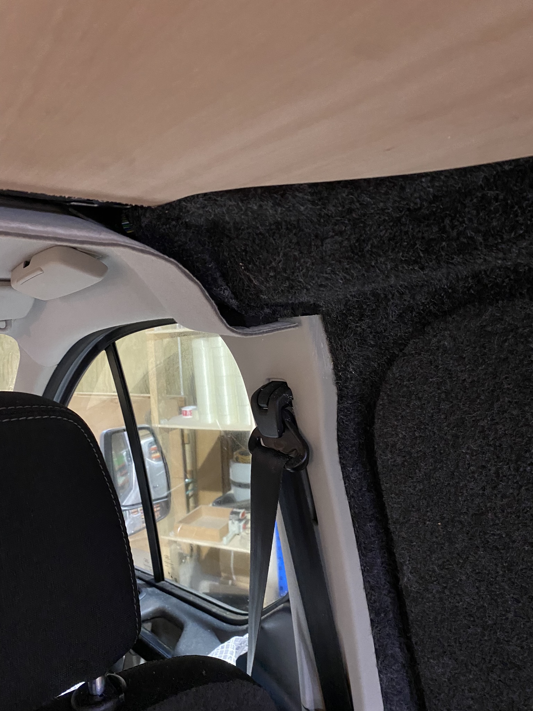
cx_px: 266
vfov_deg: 67.3
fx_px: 534
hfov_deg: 53.1
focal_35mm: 26
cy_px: 356
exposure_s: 1/25
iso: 500
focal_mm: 4.25
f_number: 1.8
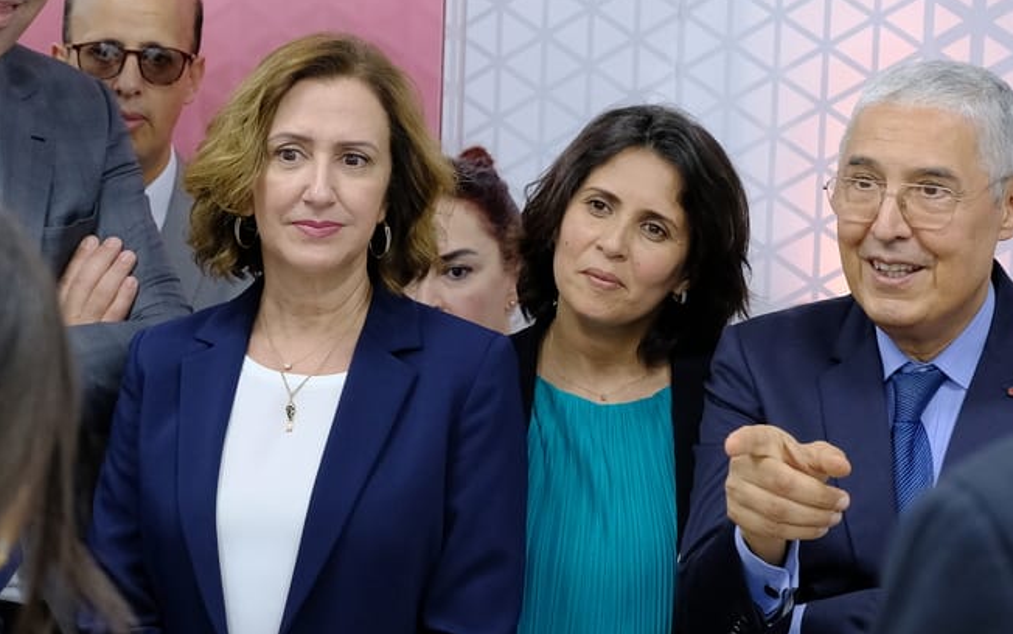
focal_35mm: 120
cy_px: 388
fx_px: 3314
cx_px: 503
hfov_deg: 17.4
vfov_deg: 10.9
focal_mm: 42.7
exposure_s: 1/125
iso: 1600
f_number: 3.2
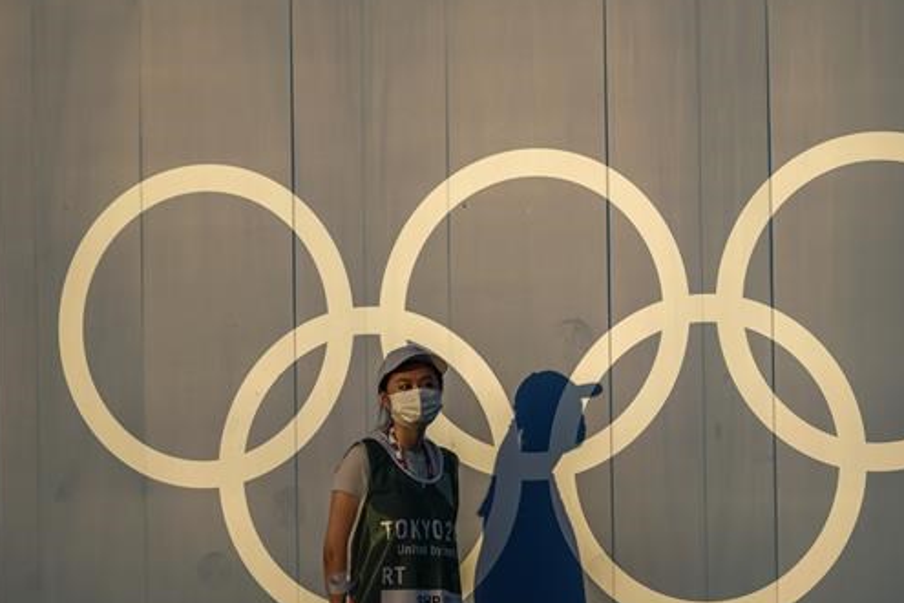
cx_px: 572
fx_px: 4846
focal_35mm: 193
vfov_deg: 7.1
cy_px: 343
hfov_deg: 10.7
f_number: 2.8
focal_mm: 98
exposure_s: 1/640
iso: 100
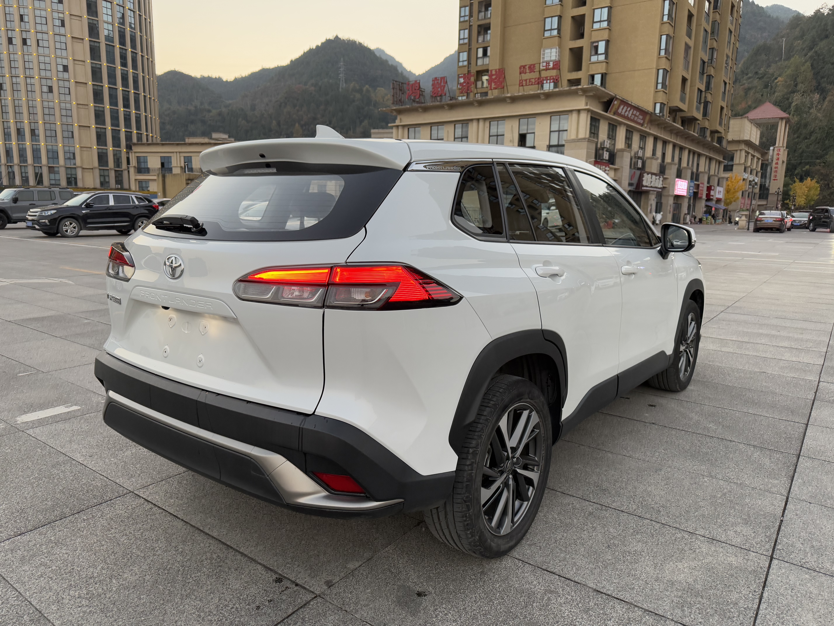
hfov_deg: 71.6
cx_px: 417
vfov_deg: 56.8
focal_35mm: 24
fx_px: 578
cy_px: 313
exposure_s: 1/121
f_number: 1.78
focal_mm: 6.76
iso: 200
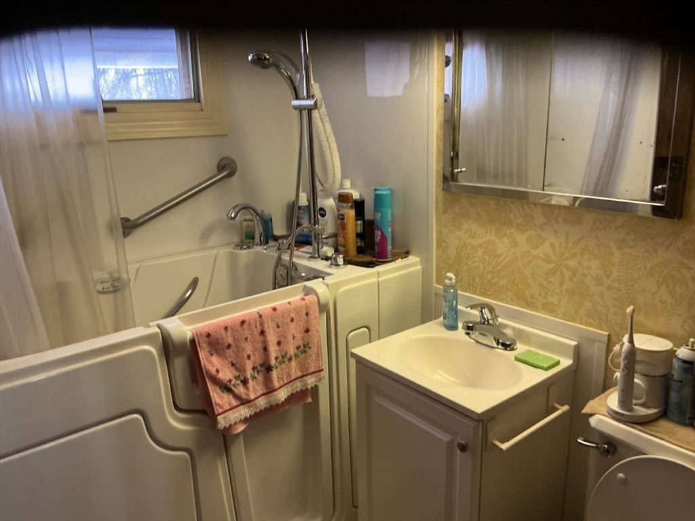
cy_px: 260
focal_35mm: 29
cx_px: 348
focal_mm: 3
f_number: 1.8
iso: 200
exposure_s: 1/40
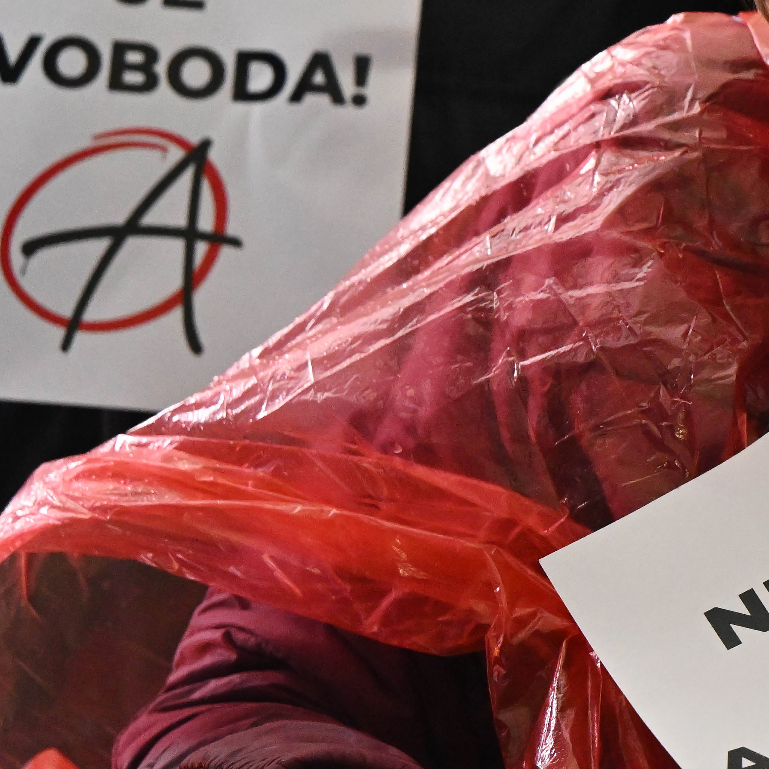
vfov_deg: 4.9
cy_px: 169
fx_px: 9048
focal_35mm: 360
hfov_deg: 4.8
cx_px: 1384
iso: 4000
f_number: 4
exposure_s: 1/125
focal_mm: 104
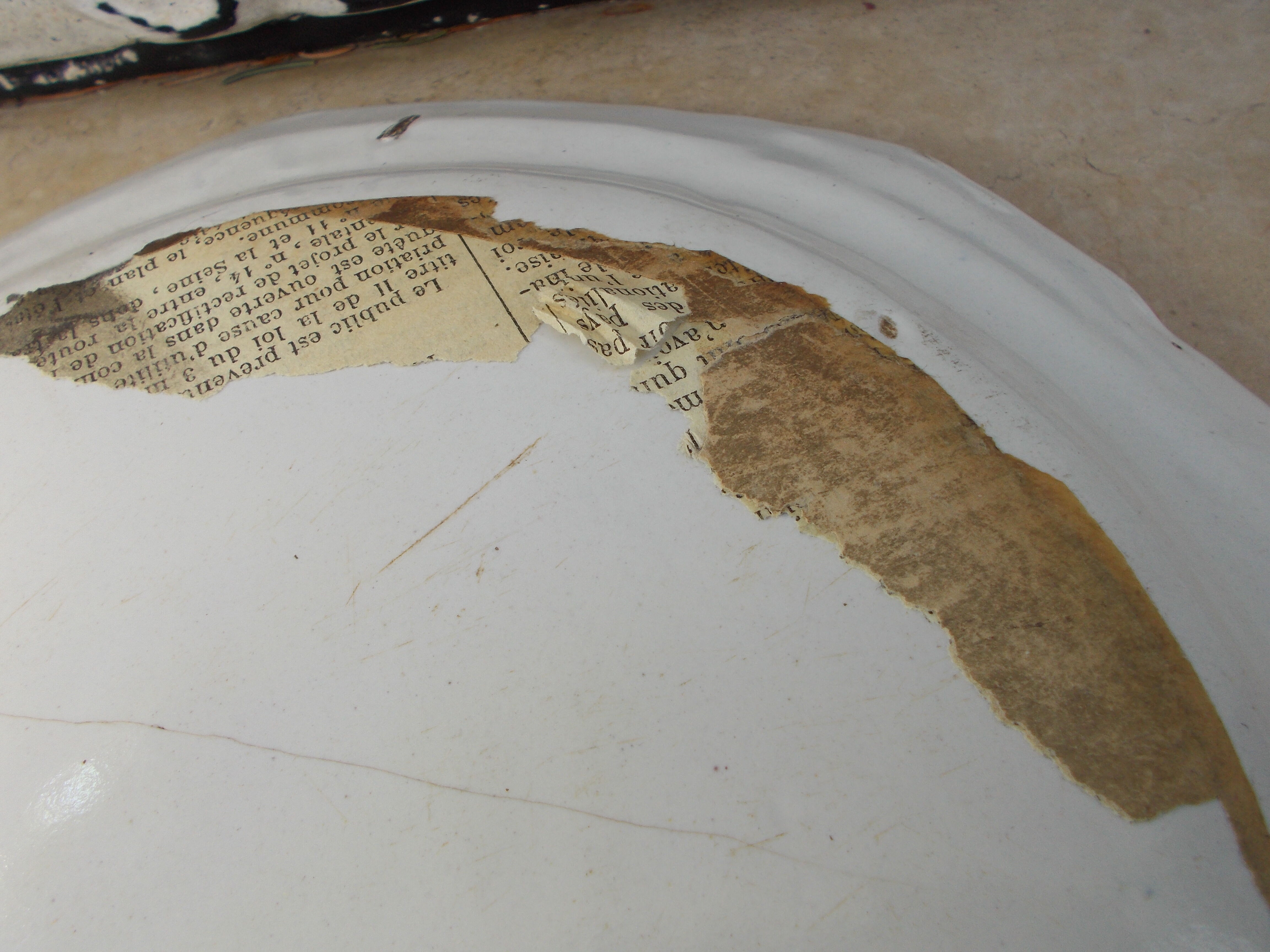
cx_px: 635
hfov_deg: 60.0
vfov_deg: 46.8
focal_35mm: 30
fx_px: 1101
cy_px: 476
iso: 80
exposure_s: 1/125
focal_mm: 5.3
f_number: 3.4
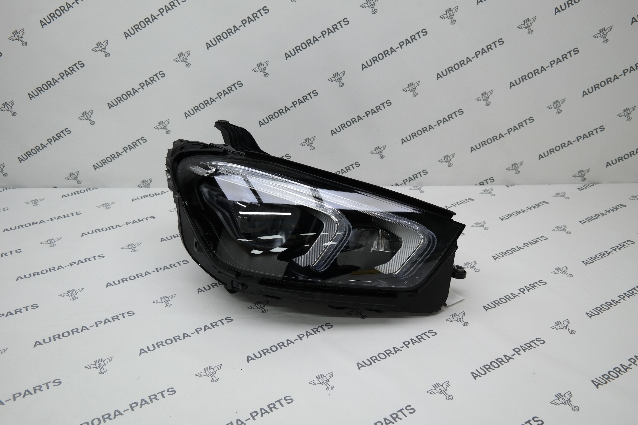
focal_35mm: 29
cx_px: 319
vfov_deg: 45.0
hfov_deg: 63.7
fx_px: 514
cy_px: 212
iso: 100
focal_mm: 19
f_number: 3.5
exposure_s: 1/80
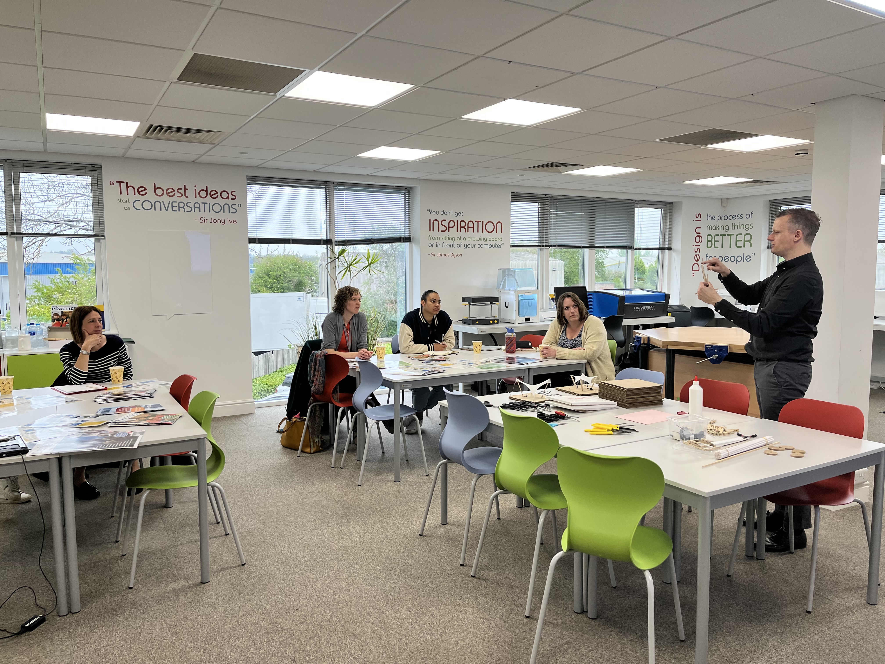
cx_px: 442
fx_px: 665
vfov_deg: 53.1
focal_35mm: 26
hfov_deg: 67.3
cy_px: 332
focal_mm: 5.1
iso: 64
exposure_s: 1/100
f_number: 1.6
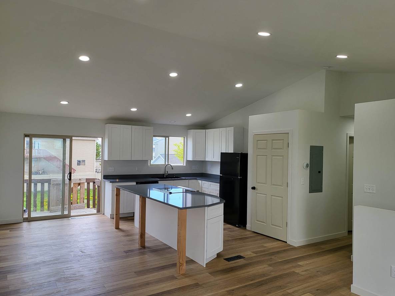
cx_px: 192
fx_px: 297
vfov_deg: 53.0
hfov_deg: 67.3
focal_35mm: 26
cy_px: 149
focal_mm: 5
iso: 40
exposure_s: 1/171
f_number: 1.8
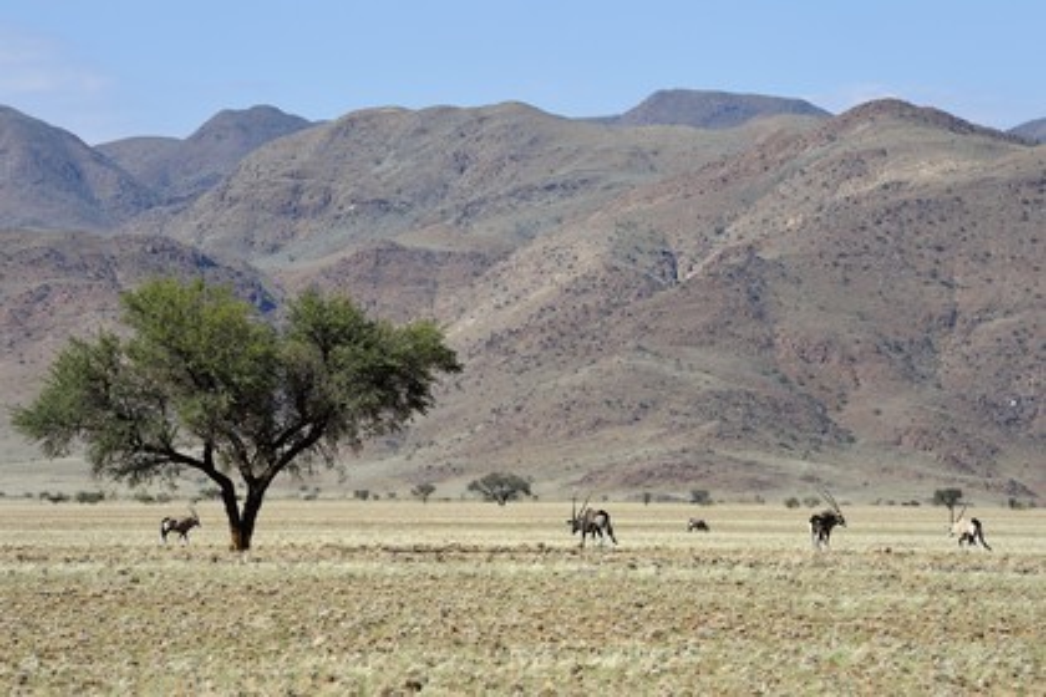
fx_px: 5811
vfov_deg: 6.9
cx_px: 523
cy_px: 348
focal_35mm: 200
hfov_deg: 10.3
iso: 200
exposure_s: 1/500
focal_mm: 200
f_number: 9
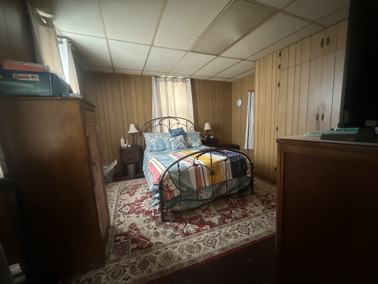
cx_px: 189
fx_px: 153
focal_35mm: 14
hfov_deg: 102.1
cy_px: 142
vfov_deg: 85.7
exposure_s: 1/40
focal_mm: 2.22
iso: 1000
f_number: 2.2
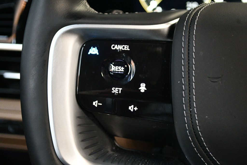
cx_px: 124
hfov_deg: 33.4
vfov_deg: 22.6
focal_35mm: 60
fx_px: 412
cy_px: 82
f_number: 5.3
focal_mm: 40
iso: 3600
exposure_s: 1/60
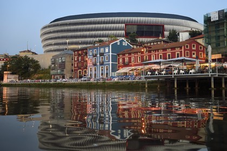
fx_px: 214
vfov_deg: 38.9
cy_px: 76
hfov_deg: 55.8
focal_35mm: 34
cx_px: 114
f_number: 5
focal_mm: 34
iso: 1250
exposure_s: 1/60
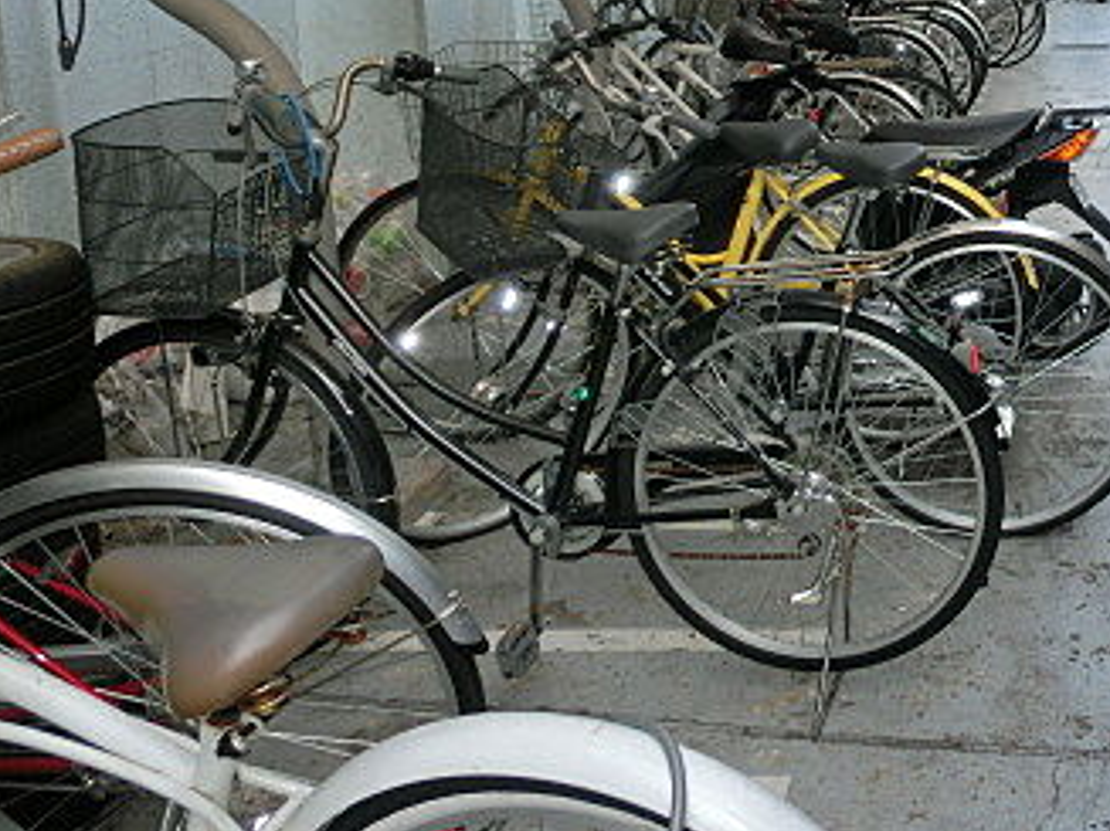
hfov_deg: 36.9
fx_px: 1507
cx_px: 1073
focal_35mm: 47
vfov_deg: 29.7
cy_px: 102
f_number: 3
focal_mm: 4.24
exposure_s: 1/200
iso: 80
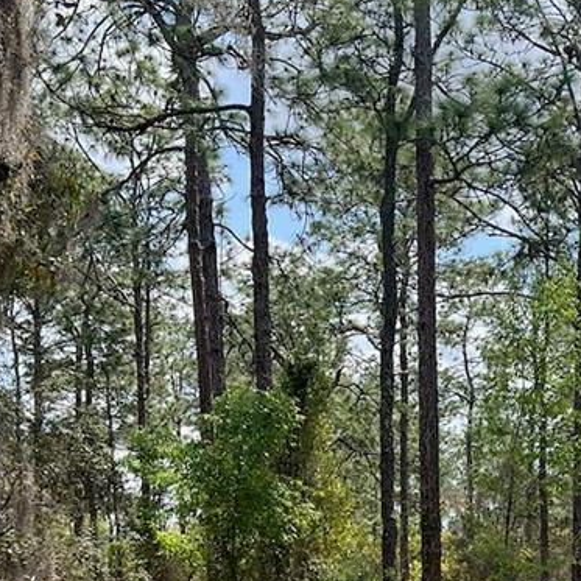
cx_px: 517
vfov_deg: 22.1
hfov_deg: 22.8
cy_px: 639
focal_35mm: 74
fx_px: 1405
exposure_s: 1/2208
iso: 50
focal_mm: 5.7
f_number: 1.5
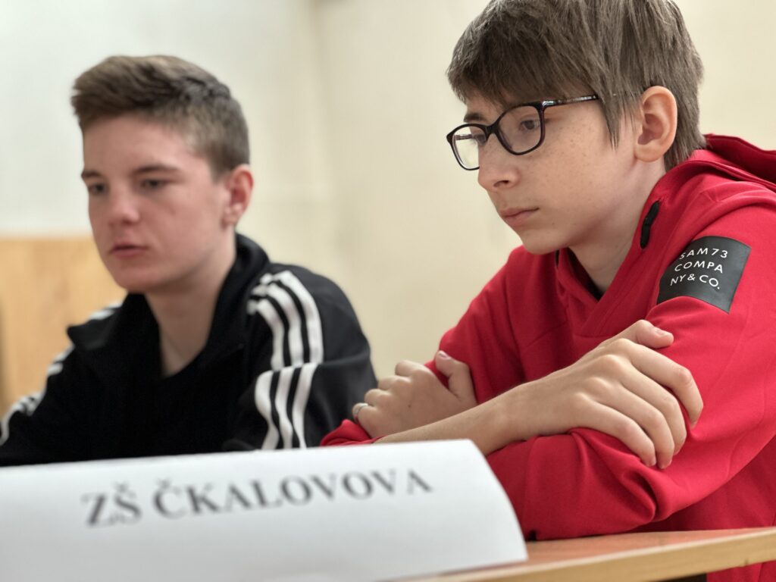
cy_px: 291
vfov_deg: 19.1
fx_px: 1726
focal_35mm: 77
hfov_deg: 25.3
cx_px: 388
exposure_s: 1/33
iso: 160
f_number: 2.8
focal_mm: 9
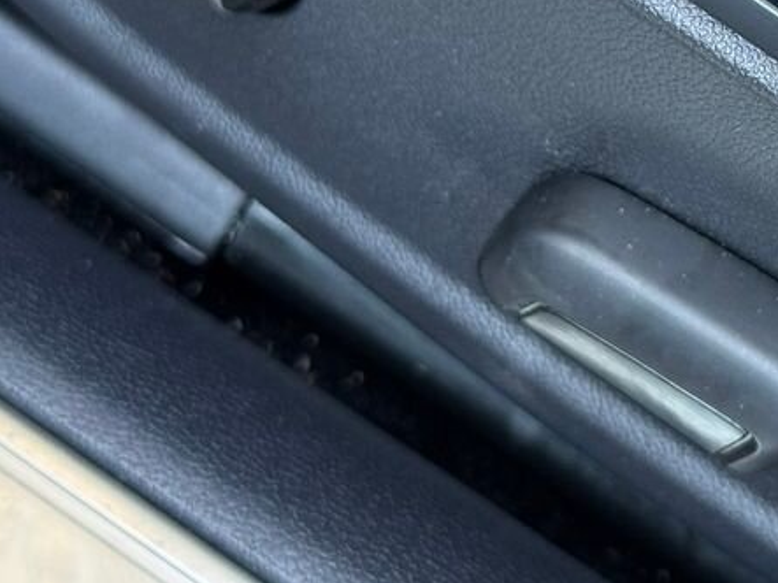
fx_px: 2494
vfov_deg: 13.2
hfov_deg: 17.1
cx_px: 869
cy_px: 21
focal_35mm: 111
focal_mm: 6.76
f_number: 1.78
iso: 160
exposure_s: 1/65
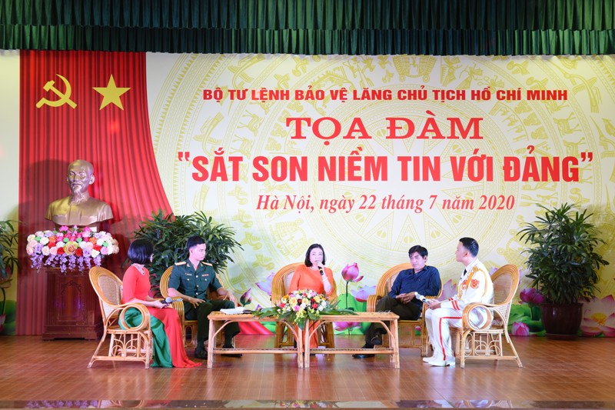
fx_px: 939
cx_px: 308
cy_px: 205
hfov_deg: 36.3
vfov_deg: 24.6
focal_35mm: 55
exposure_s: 1/60
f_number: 5.6
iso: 1250
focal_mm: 55
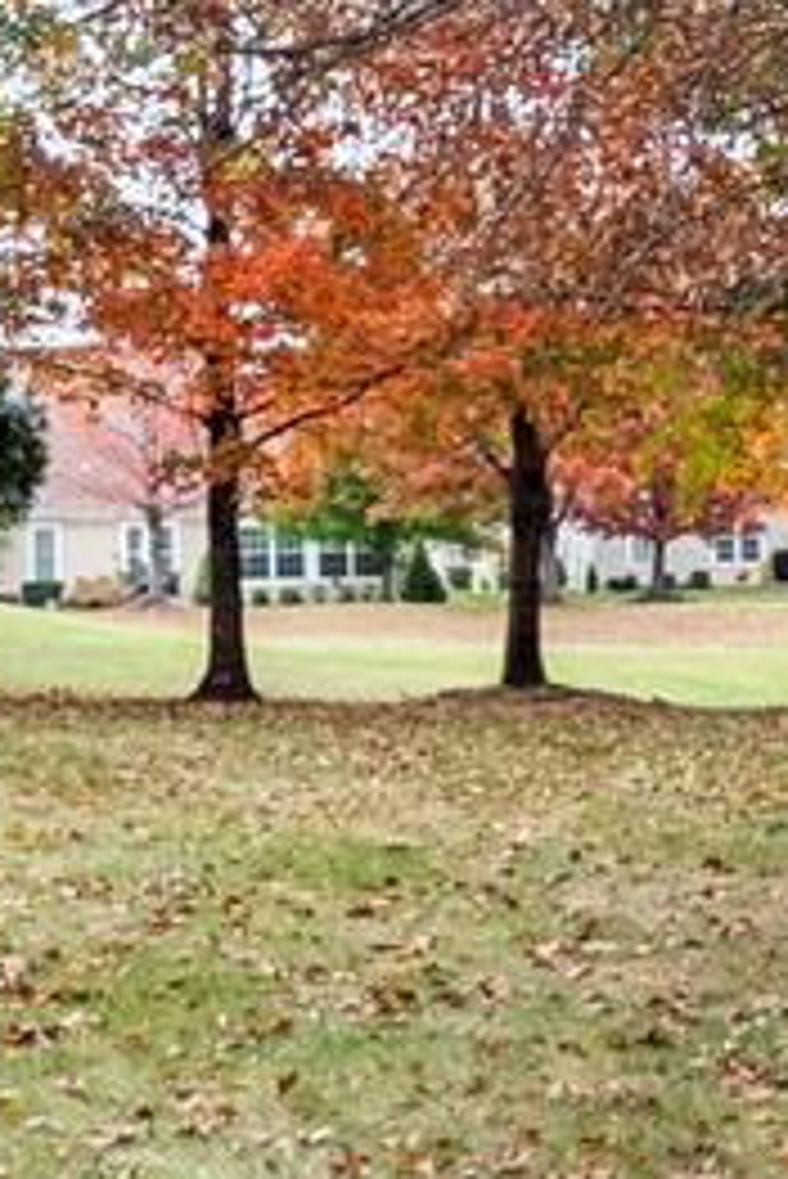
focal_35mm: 88
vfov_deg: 23.1
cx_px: 869
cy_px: 578
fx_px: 2885
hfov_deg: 15.2
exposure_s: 1/160
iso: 200
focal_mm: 16
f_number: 4
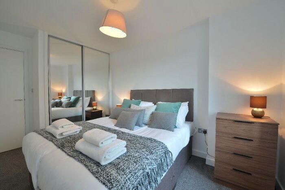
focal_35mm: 14
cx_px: 142
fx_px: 111
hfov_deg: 104.2
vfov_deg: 81.2
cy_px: 95
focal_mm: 14
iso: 100
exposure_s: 1/2.5
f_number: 5.6
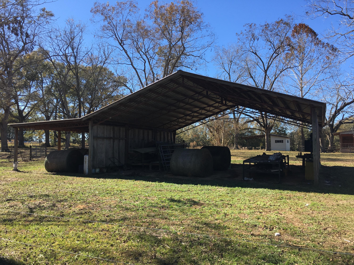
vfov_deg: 48.2
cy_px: 132
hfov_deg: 61.7
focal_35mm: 29
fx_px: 297
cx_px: 177
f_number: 2.2
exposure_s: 1/686
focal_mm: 4.15
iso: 25
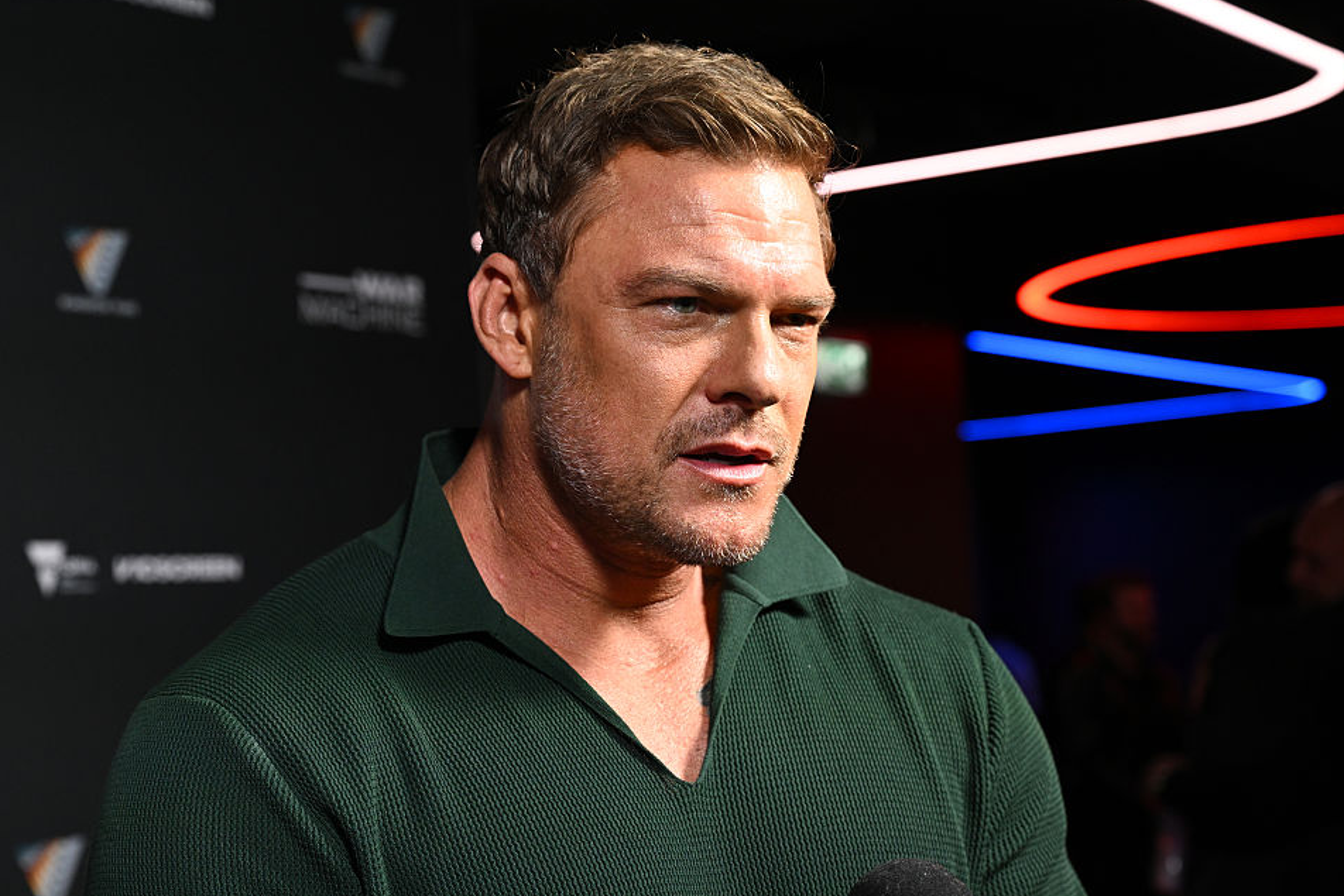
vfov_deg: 19.2
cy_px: 473
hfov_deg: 28.4
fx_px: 2651
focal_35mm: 71
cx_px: 631
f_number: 5.6
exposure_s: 1/320
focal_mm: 66
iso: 2000
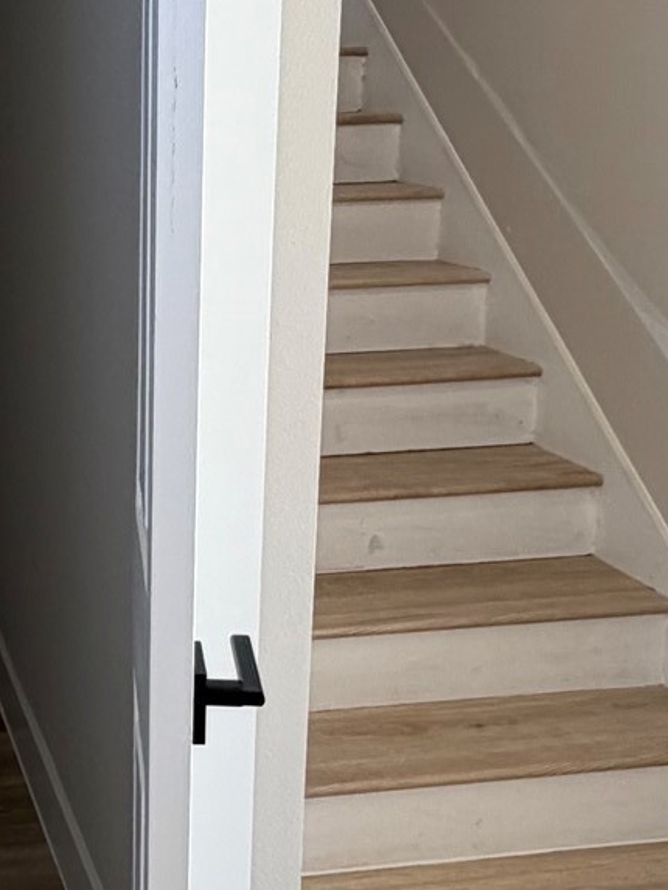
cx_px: -65
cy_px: 399
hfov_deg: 26.8
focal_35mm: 50
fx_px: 1286
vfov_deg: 38.1
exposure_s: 1/120
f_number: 2.2
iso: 125
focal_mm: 2.22
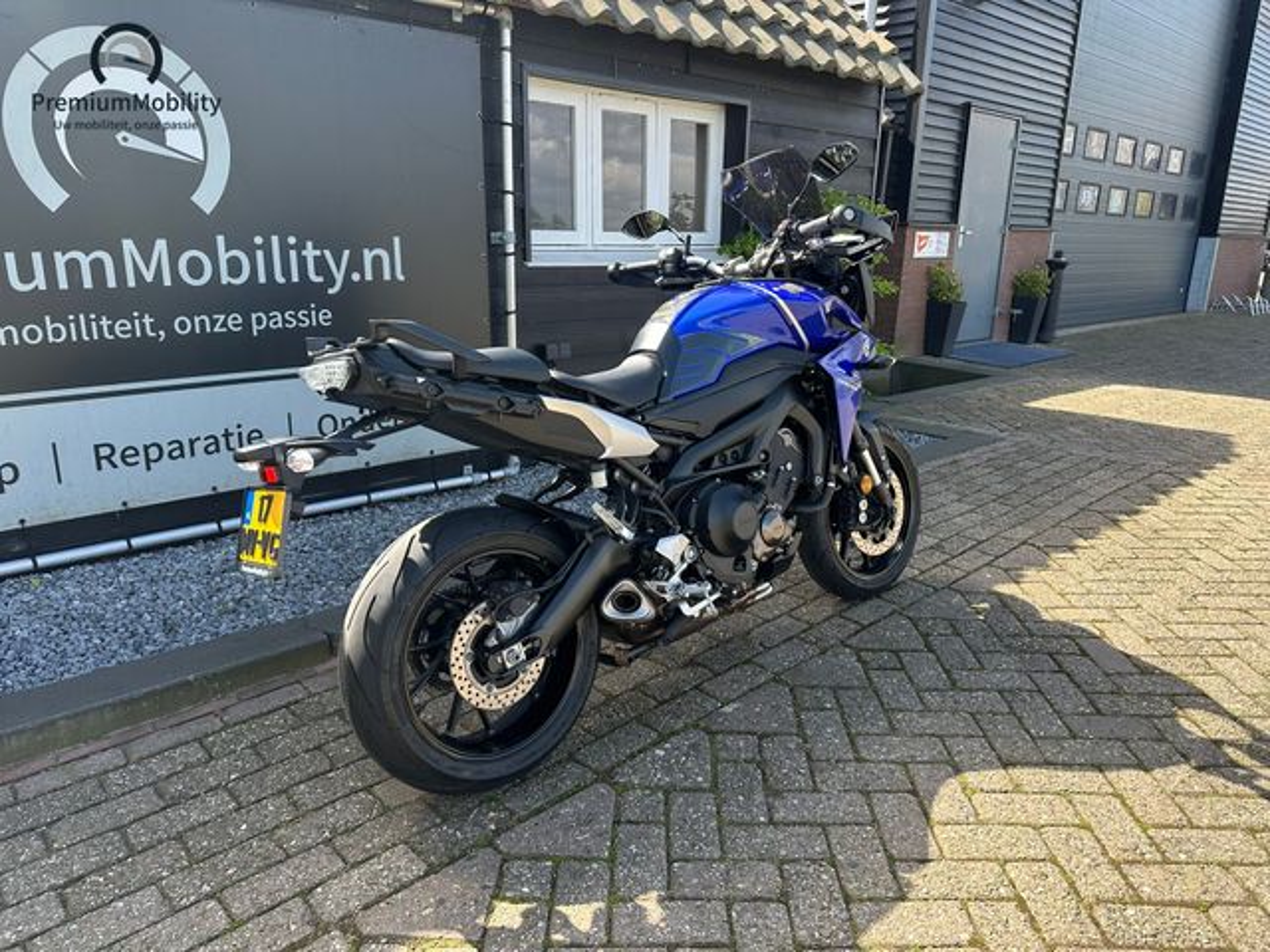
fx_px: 881
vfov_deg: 56.8
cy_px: 476
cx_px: 635
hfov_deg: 71.6
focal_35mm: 24
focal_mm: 6.86
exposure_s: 1/694
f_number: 1.78
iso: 80
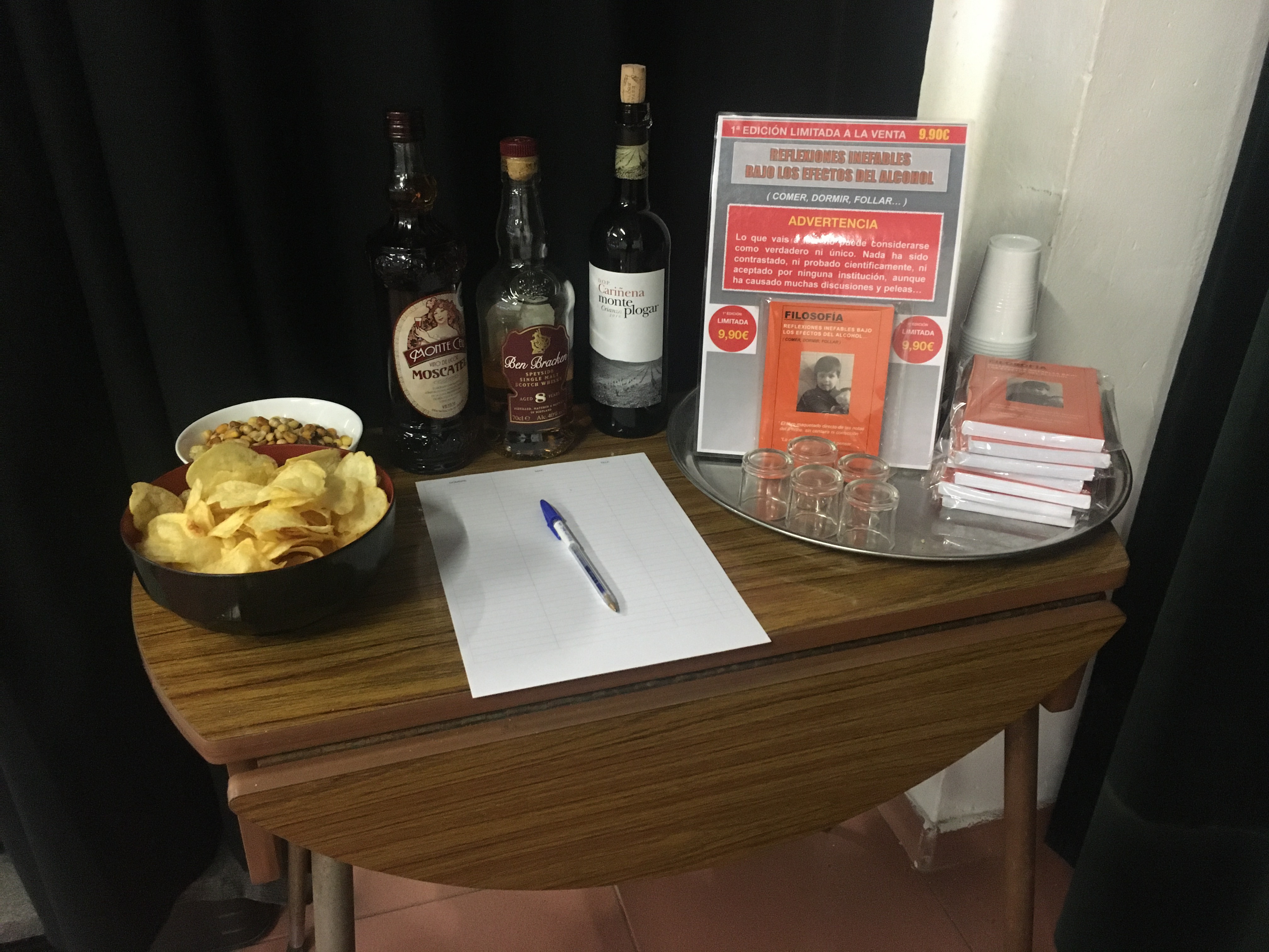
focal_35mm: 29
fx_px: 1063
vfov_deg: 48.2
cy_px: 476
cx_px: 634
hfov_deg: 61.7
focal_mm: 4.15
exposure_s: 1/17
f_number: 2.2
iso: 320
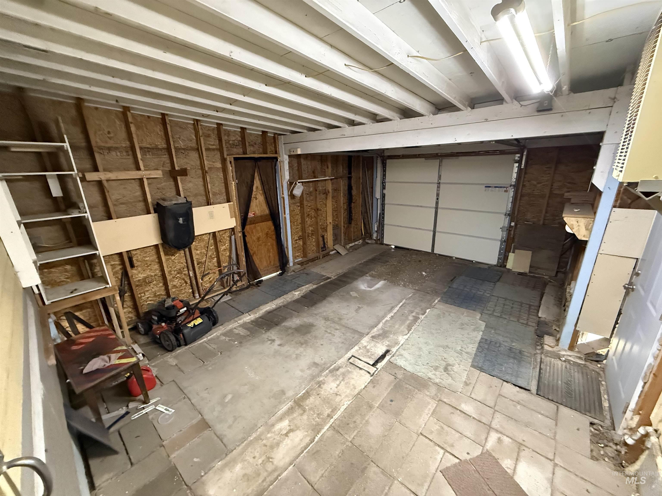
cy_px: 248
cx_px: 331
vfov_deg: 85.7
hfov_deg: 102.1
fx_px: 268
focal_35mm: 14
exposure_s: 1/60
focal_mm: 2.22
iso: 1250
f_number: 2.2
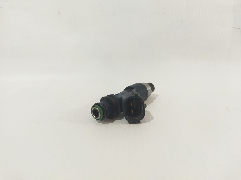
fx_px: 188
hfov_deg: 65.3
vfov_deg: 51.4
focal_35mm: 27
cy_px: 90
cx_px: 120
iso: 194
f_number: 1.79
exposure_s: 1/50
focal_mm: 4.71
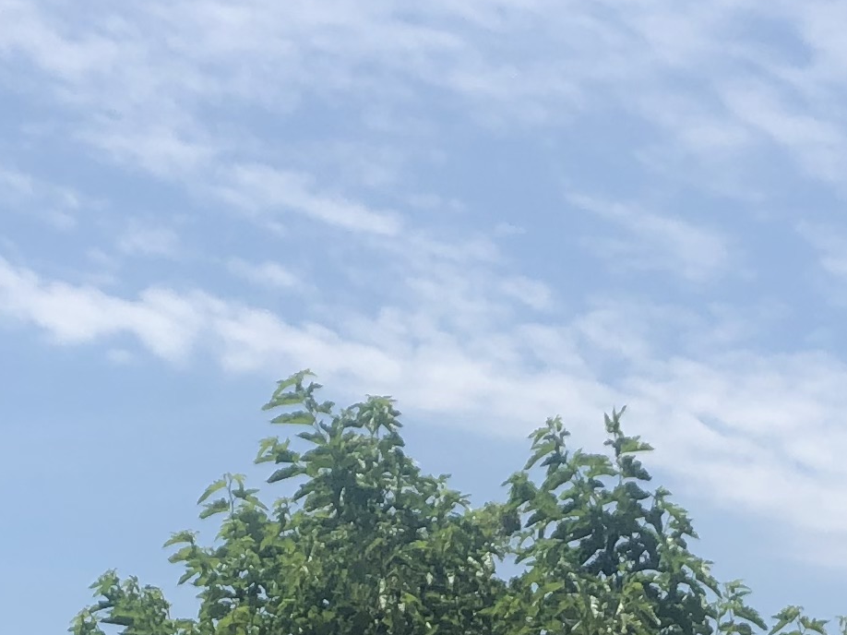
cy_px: 811
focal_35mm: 123
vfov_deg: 11.7
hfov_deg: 16.0
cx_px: 462
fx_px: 3009
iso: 20
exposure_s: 1/3003
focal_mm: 3.99
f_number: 1.8
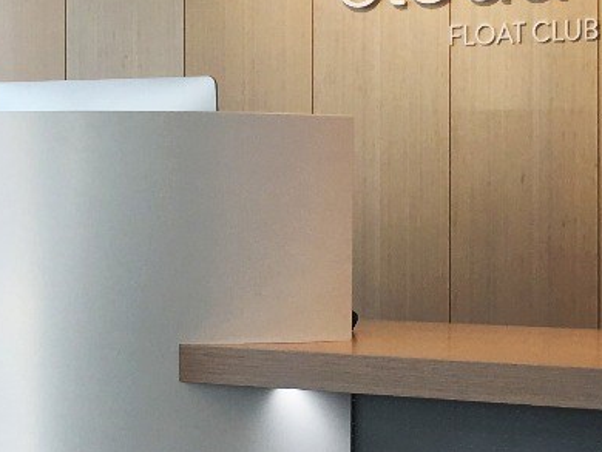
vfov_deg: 13.8
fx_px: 1862
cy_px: 204
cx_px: 324
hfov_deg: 18.4
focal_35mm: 107
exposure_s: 1/100
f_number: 2.2
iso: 25
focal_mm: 4.15
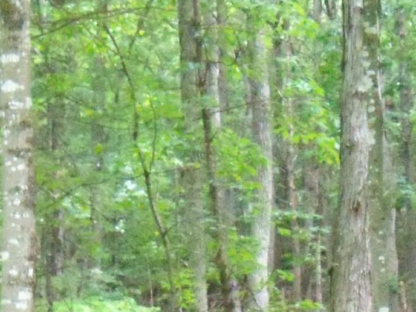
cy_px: 395
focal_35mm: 125
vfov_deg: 11.6
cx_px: 307
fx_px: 1502
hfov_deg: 15.7
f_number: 3.7
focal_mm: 7.5
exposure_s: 1/500
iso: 1600
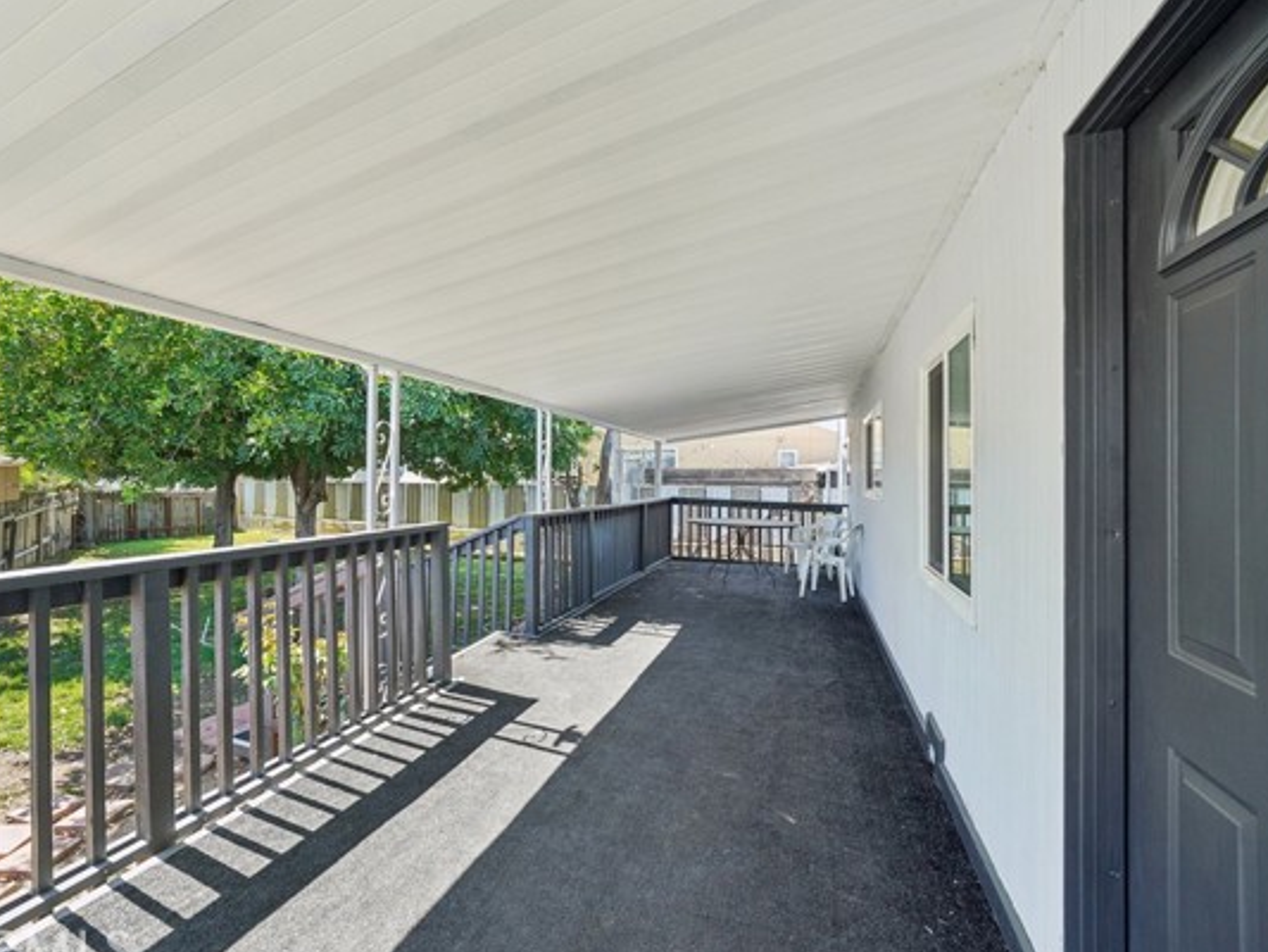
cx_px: 542
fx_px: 550
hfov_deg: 97.5
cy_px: 478
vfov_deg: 81.8
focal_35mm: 15
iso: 100
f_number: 8
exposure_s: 1/30
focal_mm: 13
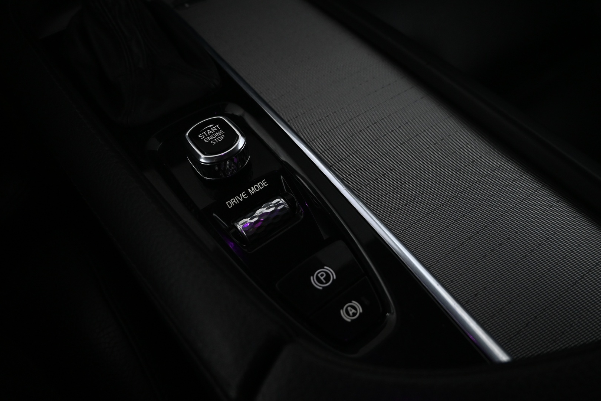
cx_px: 300
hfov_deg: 73.7
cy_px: 200
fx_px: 401
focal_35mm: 24
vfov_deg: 53.1
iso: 1600
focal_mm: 16
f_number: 3.5
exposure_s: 1/30
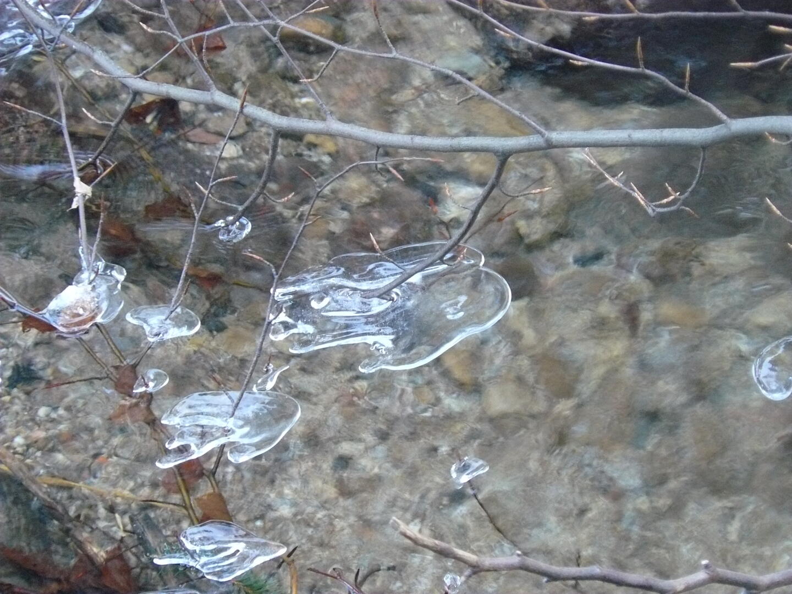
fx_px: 5583
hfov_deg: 8.1
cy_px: 297
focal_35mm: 244
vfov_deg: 6.1
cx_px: 396
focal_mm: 40.7
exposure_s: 1/13
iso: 400
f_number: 3.3
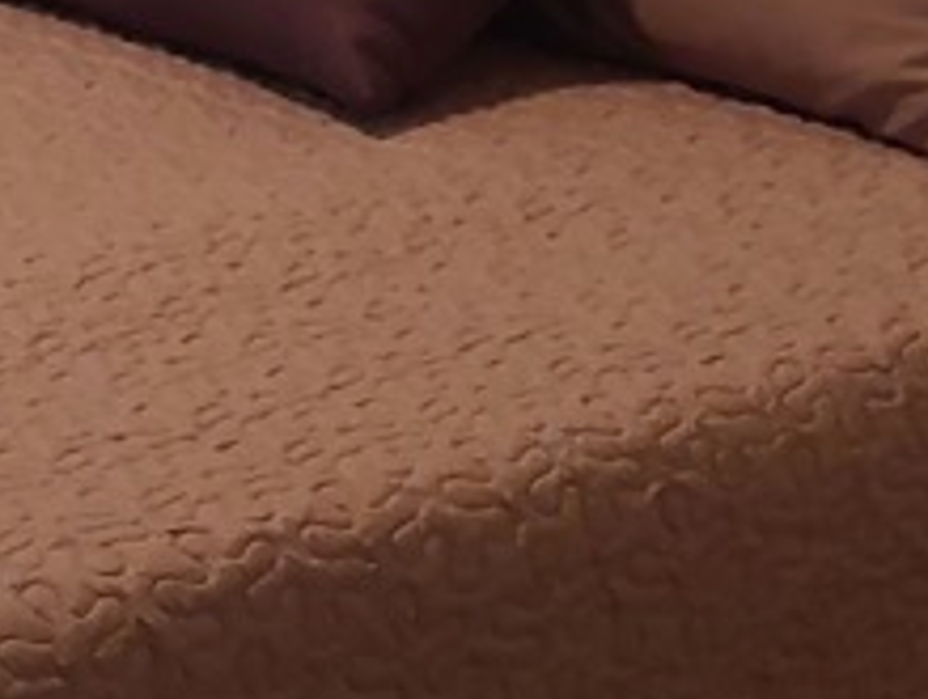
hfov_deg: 12.7
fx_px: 3759
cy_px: -394
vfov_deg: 10.2
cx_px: -797
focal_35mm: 140
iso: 400
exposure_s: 1/50
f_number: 1.8
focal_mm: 5.23
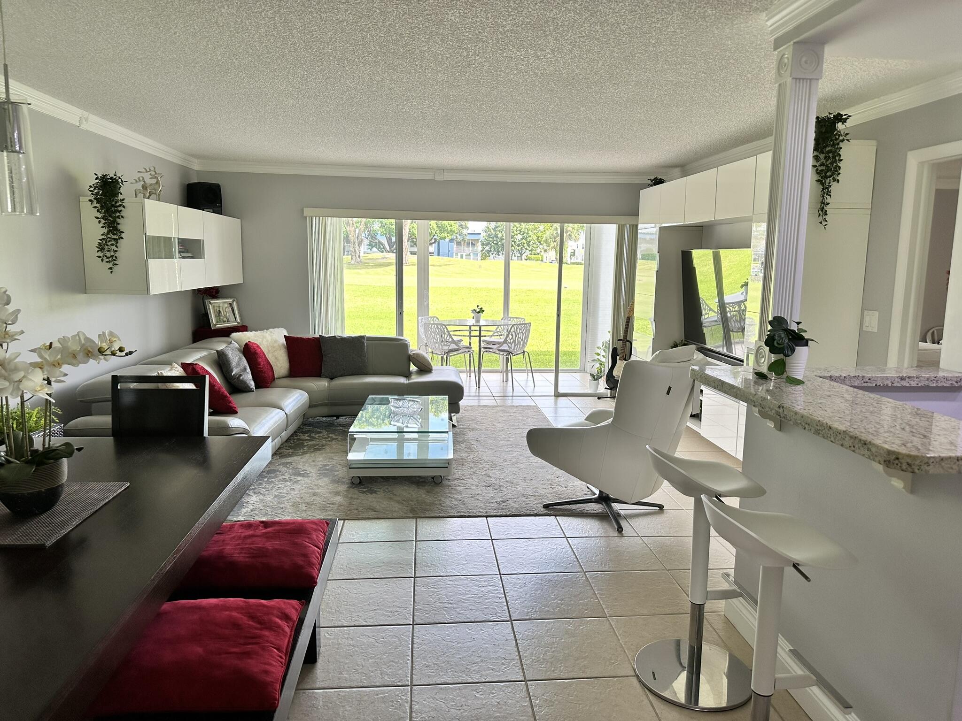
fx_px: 667
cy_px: 360
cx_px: 481
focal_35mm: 24
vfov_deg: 56.8
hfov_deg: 71.6
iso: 100
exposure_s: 1/127
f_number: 1.78
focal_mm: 6.86
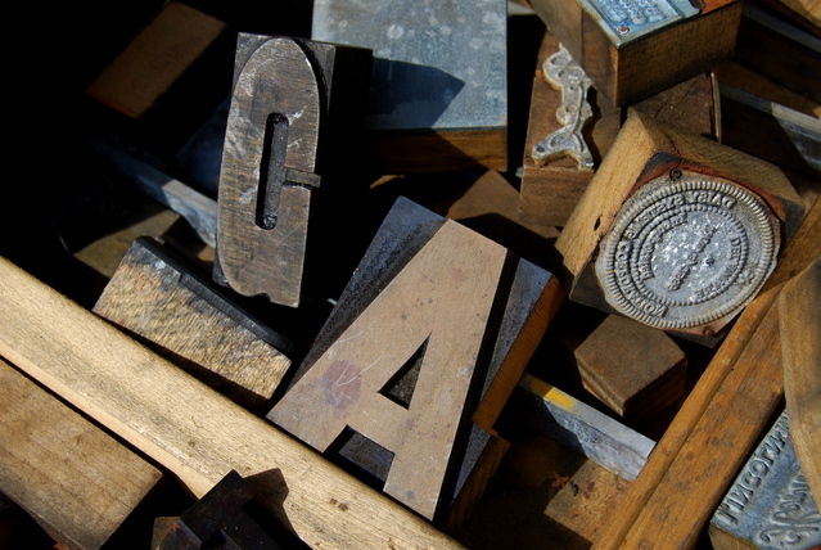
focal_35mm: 57
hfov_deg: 35.0
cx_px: 410
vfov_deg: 23.9
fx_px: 1302
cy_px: 275
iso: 100
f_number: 7.1
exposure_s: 1/200
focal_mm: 38
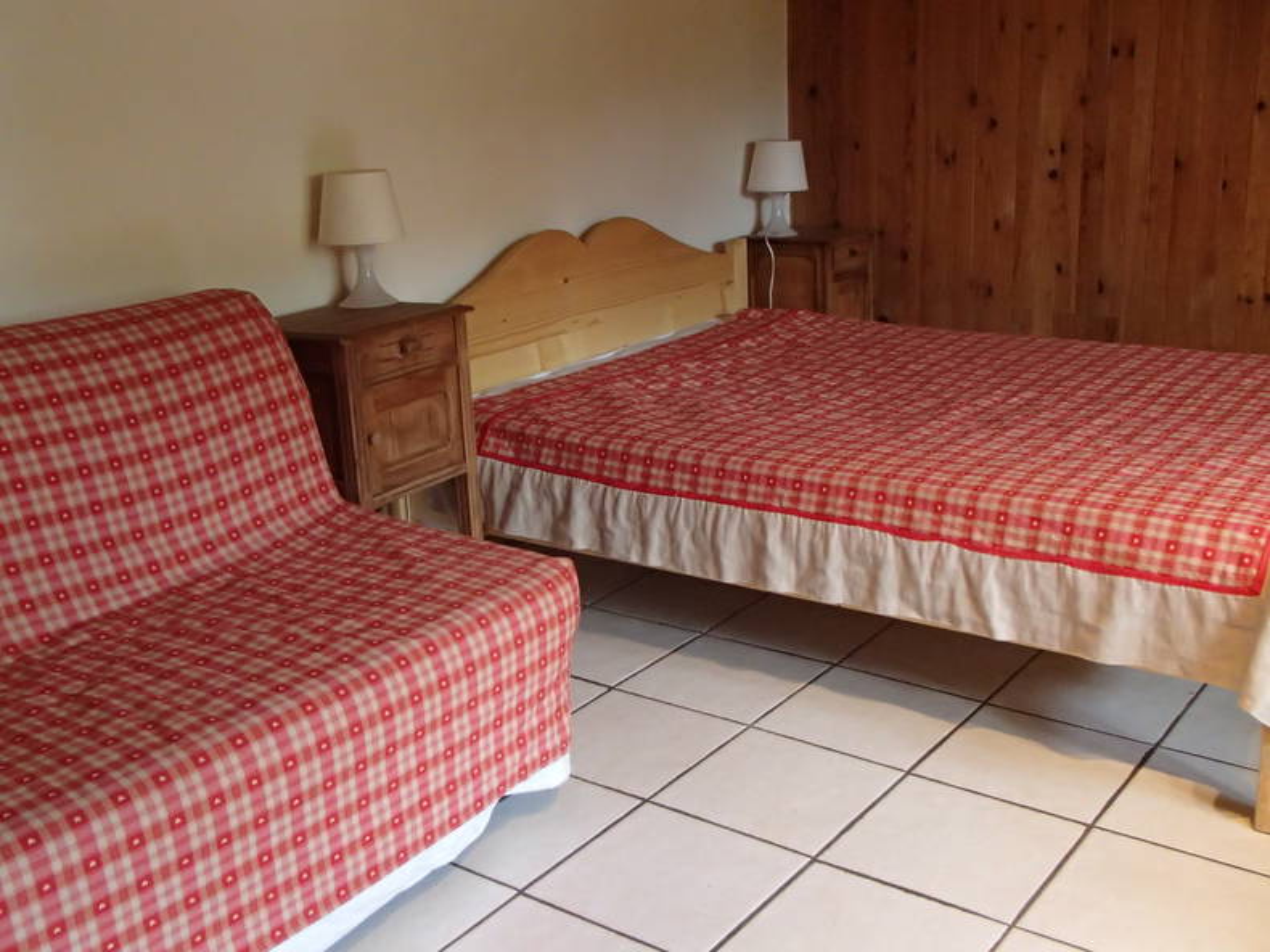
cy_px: 476
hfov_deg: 49.0
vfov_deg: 37.7
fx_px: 1394
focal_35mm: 38
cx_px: 635
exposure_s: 1/30
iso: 800
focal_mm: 6.83
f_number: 4.6
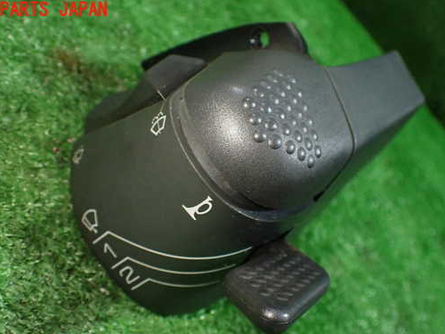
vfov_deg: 39.5
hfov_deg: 51.3
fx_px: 463
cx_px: 213
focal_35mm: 36
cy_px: 200
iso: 800
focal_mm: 5.4
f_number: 2.3
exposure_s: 1/100
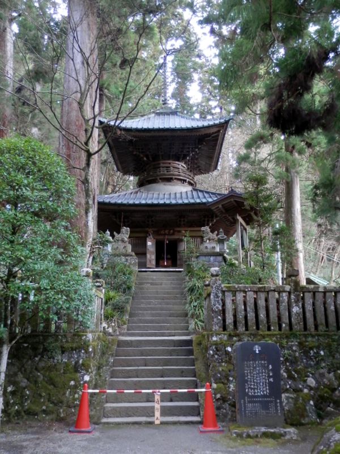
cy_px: 227
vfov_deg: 65.3
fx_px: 354
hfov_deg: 51.4
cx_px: 170
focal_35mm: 27
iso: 200
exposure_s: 1/6
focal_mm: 5
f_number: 3.2
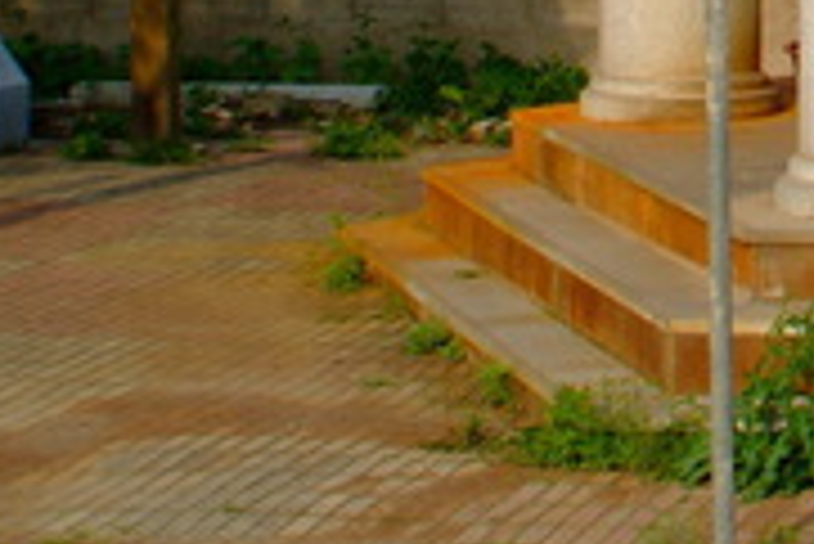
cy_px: -378
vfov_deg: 8.2
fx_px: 3666
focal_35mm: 162
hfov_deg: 11.9
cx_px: 1378
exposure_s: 1/180
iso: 100
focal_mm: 28
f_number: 6.7
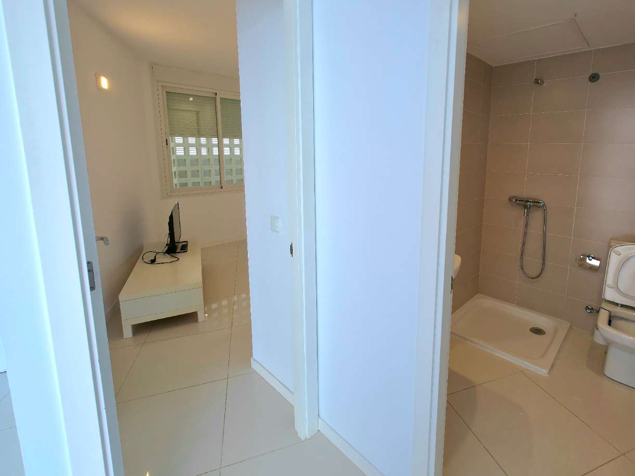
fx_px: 293
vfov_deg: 77.5
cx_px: 365
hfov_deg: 93.8
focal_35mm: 16
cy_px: 199
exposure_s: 1/50.3
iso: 32
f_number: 1.9
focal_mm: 2.2
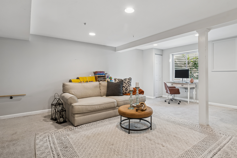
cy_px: 79
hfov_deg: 90.0
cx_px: 118
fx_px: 118
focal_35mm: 18
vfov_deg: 67.4
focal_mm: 12
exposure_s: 1/10
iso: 250
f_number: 8
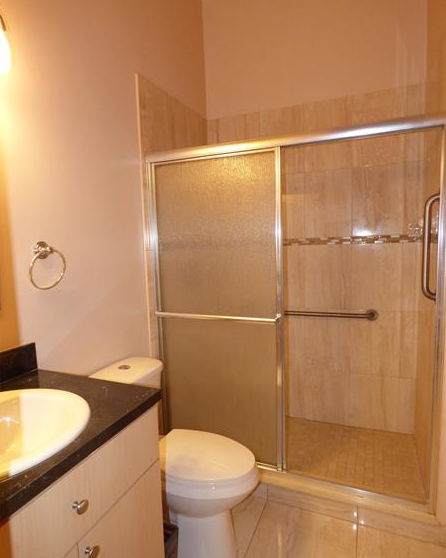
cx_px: 222
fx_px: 347
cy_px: 288
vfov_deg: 77.6
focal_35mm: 21
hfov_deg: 65.5
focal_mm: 3.58
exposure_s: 1/50
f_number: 3.2
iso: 320
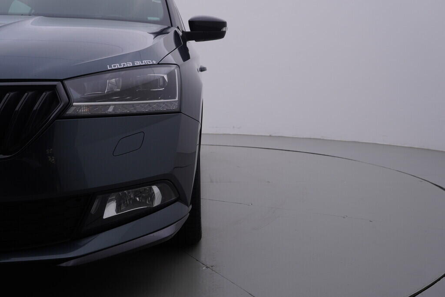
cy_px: 148
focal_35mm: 36
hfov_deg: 53.1
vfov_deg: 36.9
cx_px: 222
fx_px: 445
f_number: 5
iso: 125
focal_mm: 24
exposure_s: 1/125
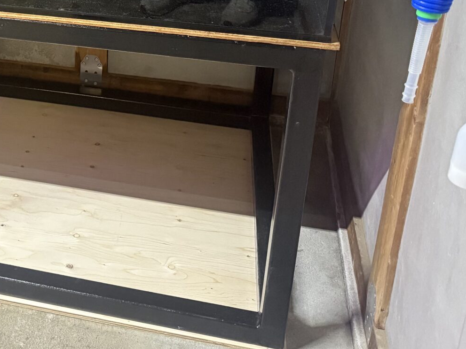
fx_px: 835
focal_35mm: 62
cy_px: -40
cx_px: -43
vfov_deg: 22.3
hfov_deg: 28.4
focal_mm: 6.76
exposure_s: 1/60
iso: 800
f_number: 1.78
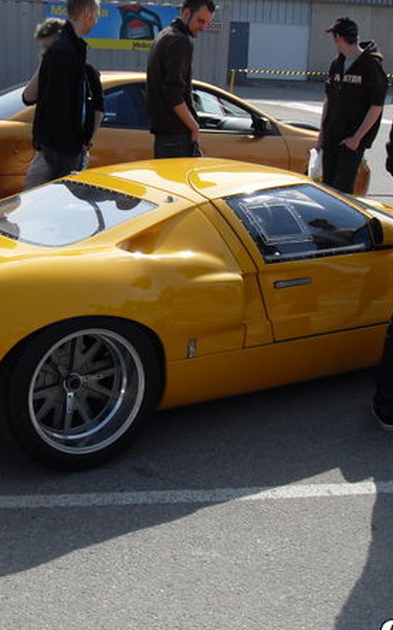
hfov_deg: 24.8
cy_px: 301
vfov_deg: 38.9
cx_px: 170
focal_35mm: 52
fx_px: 892
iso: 80
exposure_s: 1/180
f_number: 7
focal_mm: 6.3
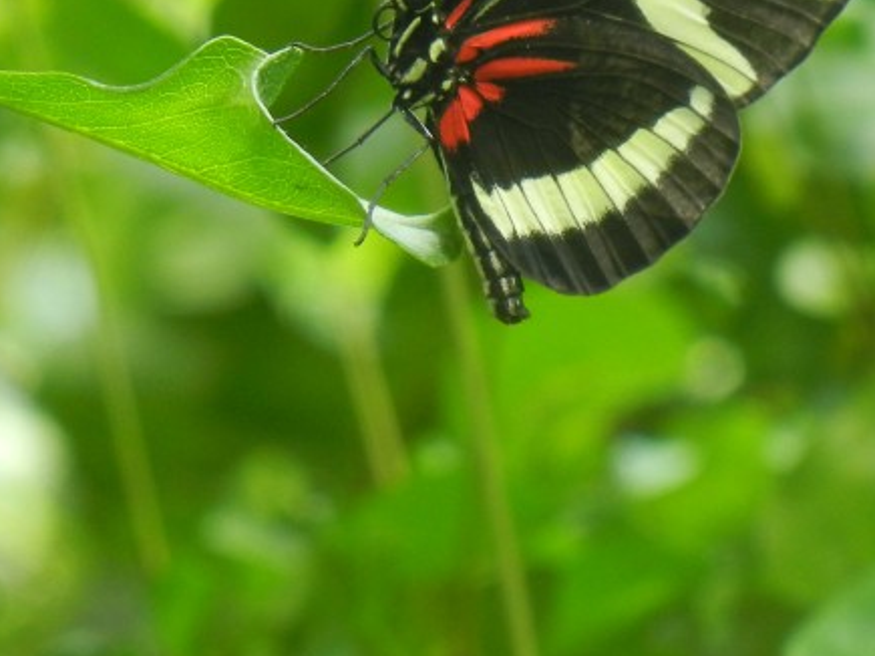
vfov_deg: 2.4
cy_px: 85
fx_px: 15592
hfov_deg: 3.2
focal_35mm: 617
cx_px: 332
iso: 319
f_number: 5.1
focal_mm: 47.2
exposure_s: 1/60
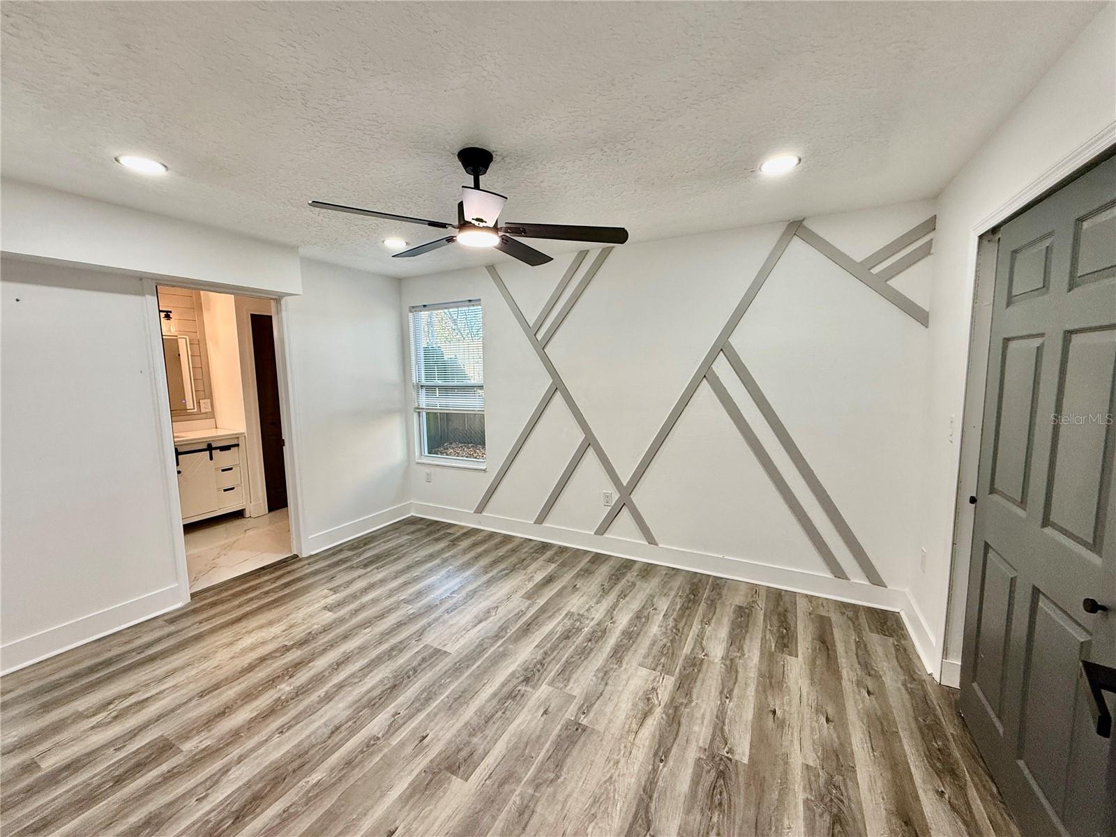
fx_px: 451
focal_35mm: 14
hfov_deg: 102.1
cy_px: 418
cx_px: 558
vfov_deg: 85.7
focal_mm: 2.22
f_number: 2.2
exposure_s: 1/120
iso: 160
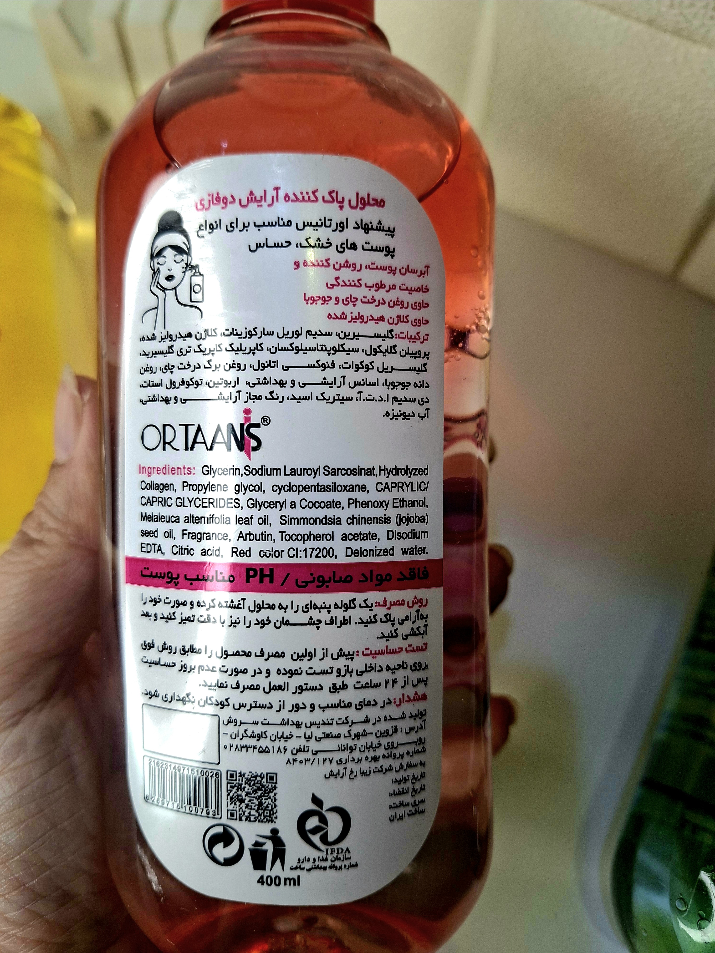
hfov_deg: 58.9
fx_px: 633
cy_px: 476
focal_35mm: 23
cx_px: 358
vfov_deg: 73.9
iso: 50
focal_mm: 5.54
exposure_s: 1/100
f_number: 1.8
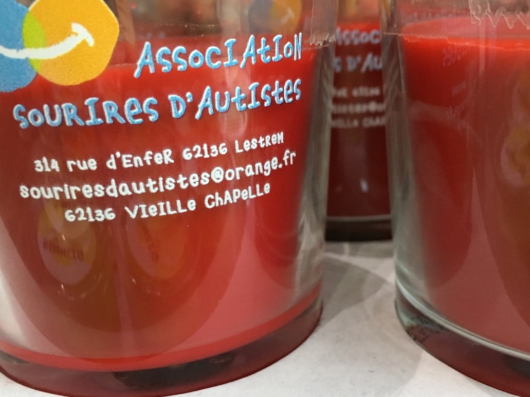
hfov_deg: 51.3
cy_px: 216
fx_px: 551
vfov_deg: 39.6
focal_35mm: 36
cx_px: 275
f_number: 2.2
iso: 200
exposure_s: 1/20
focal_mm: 4.15
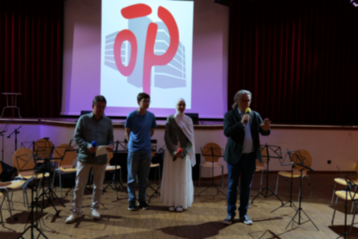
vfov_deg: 38.9
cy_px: 120
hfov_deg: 55.8
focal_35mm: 34
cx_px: 179
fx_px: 338
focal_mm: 34
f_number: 4.4
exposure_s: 1/20
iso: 400
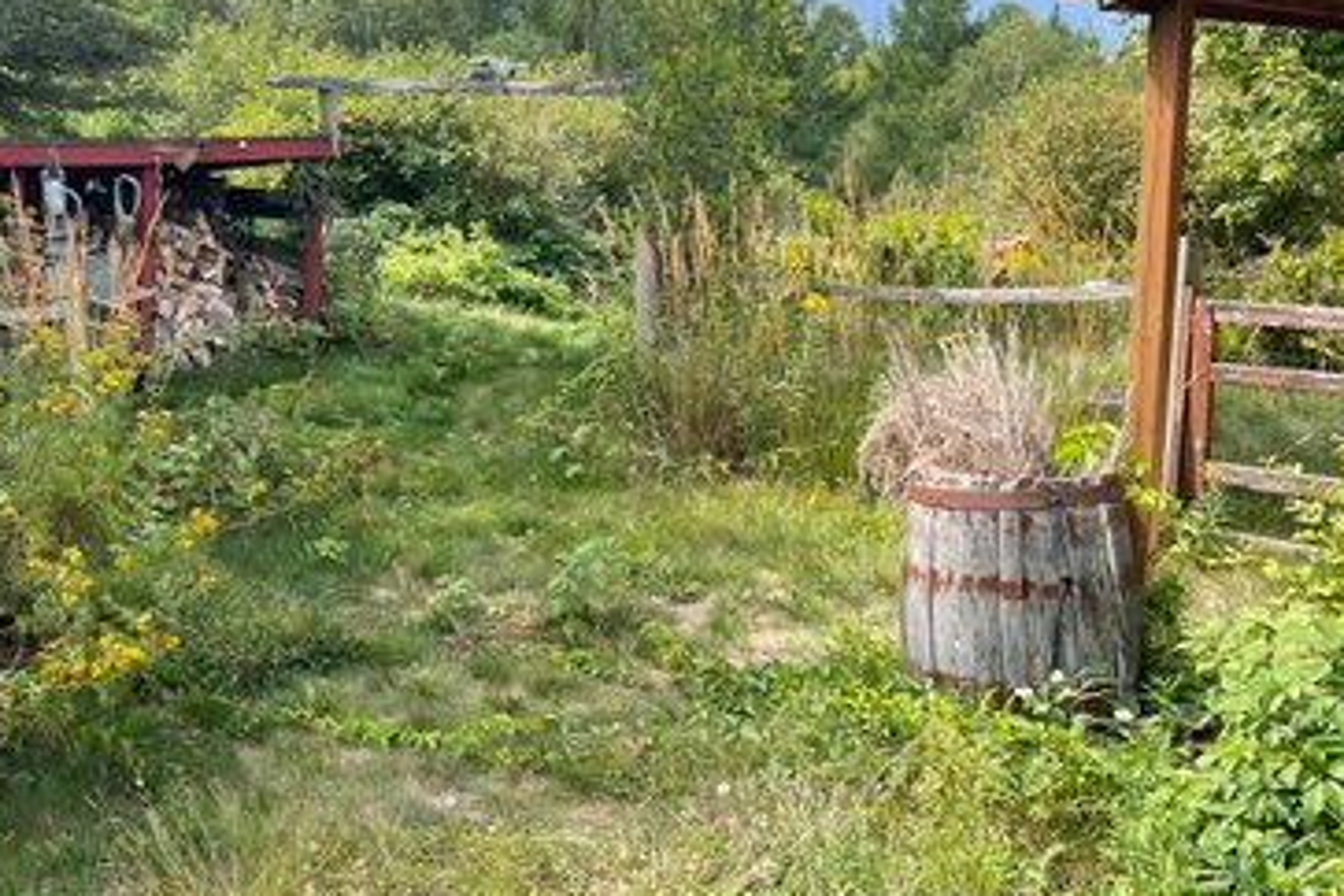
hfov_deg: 40.9
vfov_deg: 28.6
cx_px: 357
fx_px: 1755
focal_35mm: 47
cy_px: 387
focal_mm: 4.2
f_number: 1.6
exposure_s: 1/932
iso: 32
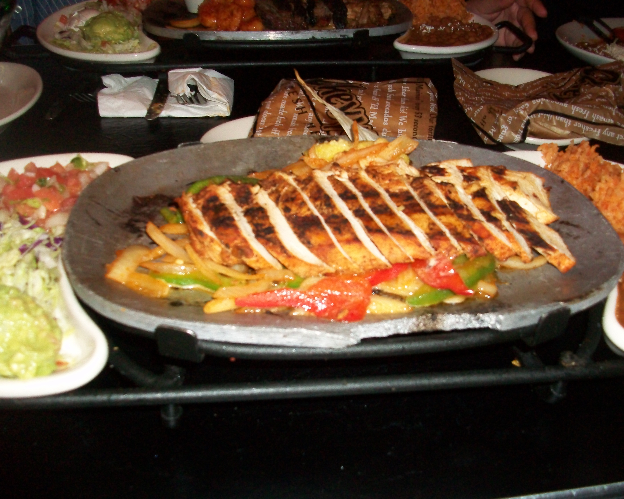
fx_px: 665
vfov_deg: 41.2
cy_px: 253
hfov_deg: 50.2
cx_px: 335
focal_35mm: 36
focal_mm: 5.7
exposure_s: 1/60
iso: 200
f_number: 2.8
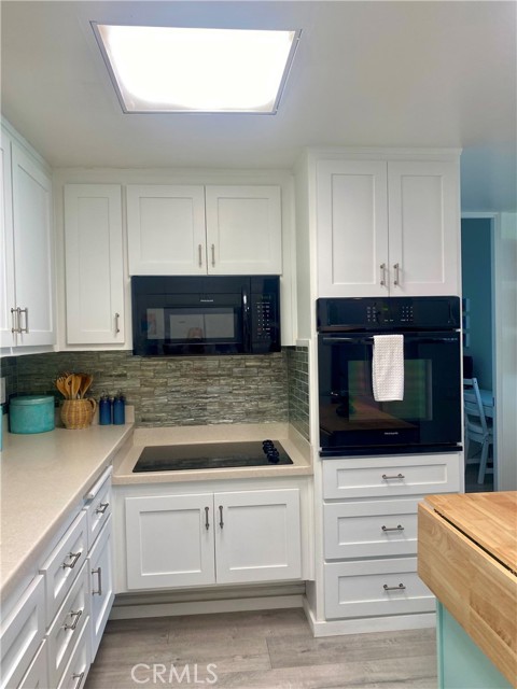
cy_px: 344
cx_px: 258
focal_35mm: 26
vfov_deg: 67.3
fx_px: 518
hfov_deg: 53.1
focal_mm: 4.25
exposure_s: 1/120
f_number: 1.8
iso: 80
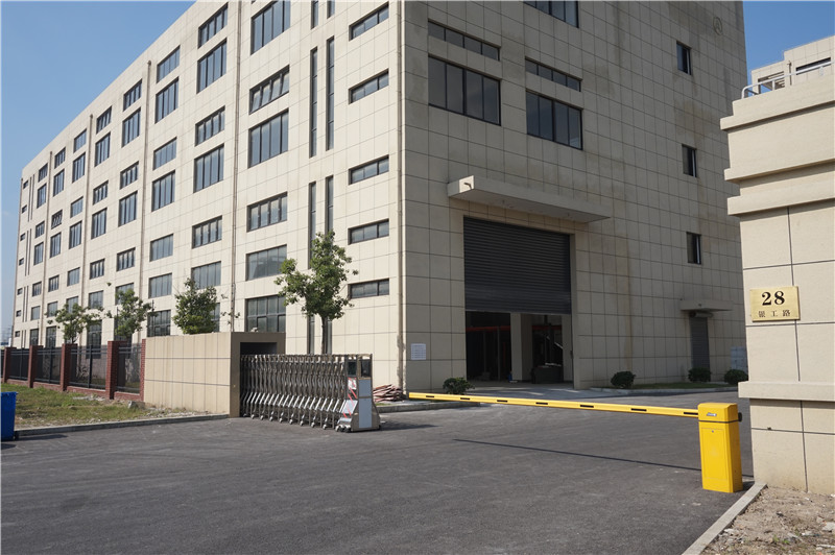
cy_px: 278
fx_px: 695
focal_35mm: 30
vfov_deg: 43.5
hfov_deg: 62.0
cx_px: 418
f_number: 11
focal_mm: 20
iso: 100
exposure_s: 1/160
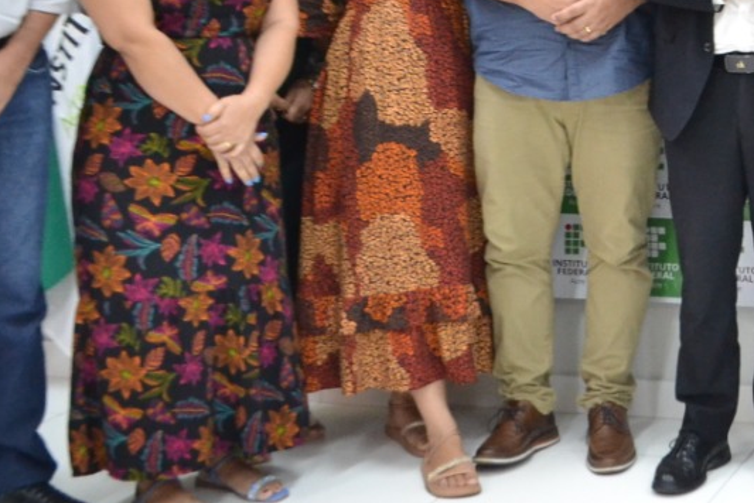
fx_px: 1718
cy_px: -79
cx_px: 1004
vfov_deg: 16.1
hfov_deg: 22.0
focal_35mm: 82
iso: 1600
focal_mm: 18
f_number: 3.5
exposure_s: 1/80
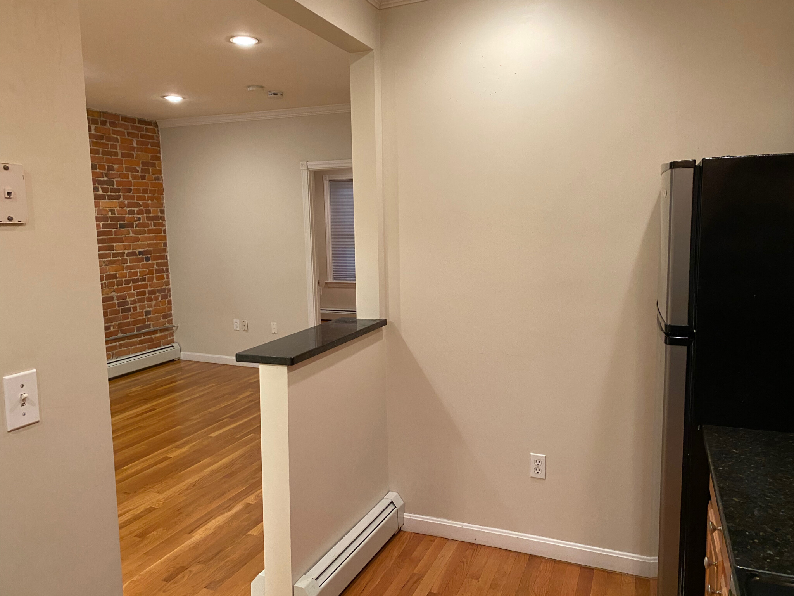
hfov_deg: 67.3
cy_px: 298
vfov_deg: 53.1
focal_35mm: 26
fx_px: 596
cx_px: 397
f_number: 1.8
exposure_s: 1/60
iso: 250
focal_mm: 4.25
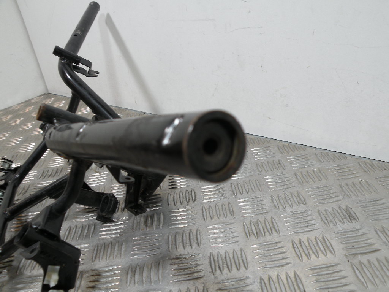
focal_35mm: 33
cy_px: 146
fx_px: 371
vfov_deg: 42.9
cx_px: 194
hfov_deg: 55.4
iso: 64
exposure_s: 1/62.7
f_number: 3.5
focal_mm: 5.8
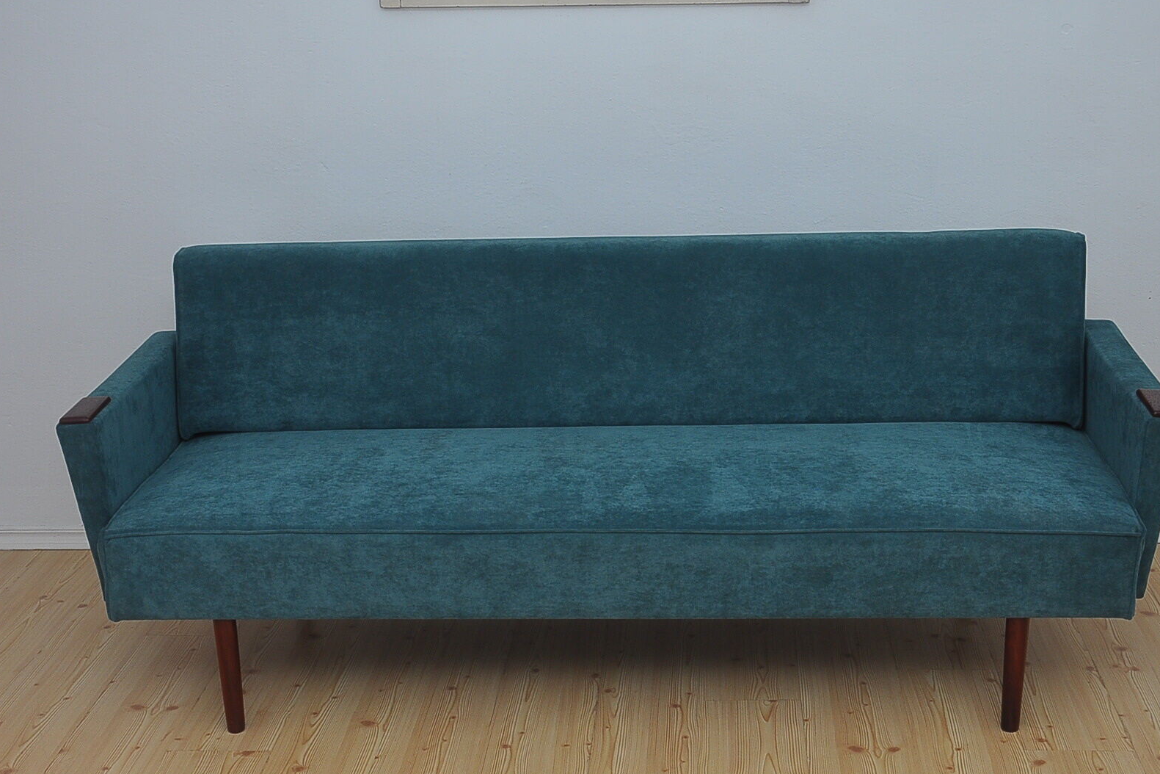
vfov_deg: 26.5
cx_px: 624
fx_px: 1643
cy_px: 378
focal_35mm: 51
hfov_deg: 38.9
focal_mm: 28
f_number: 5.6
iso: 320
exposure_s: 1/200
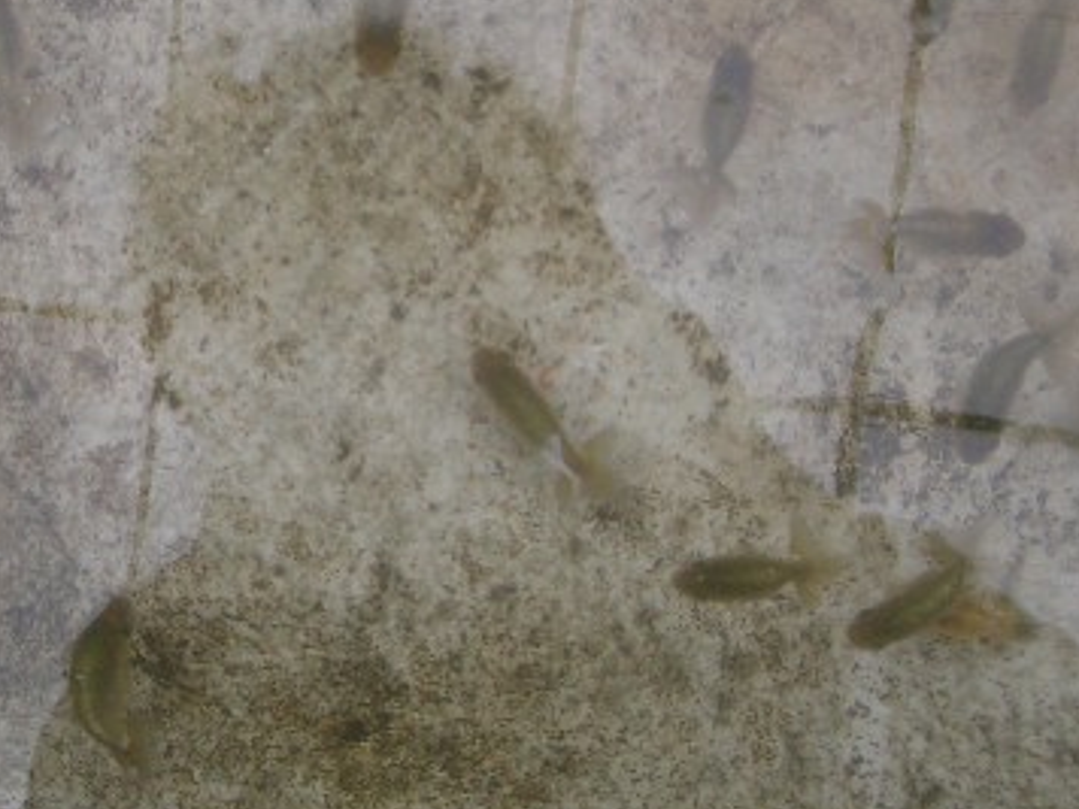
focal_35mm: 63
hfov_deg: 30.5
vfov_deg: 23.2
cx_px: 370
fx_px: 1964
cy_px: 318
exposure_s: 1/250
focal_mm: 5.8
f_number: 2.6
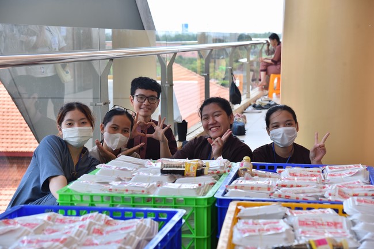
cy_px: 124
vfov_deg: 18.2
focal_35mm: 75
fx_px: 779
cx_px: 187
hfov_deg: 27.0
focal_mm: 75
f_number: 5.6
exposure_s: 1/125
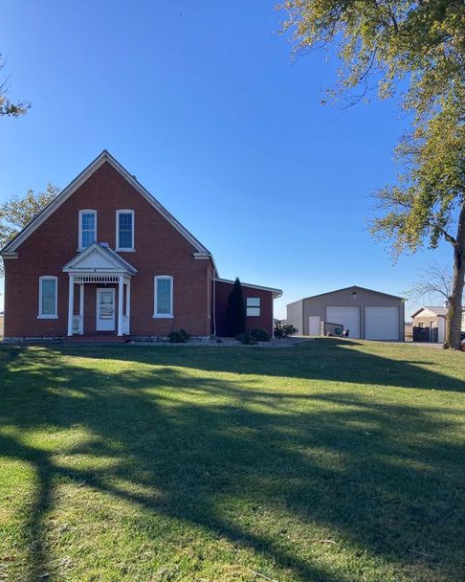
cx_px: 227
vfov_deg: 58.8
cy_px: 307
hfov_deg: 48.5
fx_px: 516
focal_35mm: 30
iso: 20
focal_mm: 3.99
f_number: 1.8
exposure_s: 1/1517
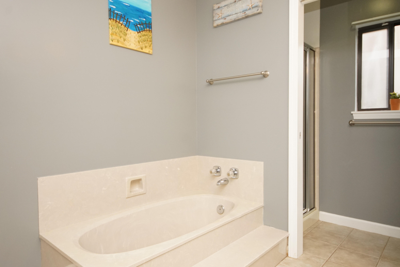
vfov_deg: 53.1
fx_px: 267
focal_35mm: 24
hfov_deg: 73.7
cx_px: 200
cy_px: 134
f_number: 5
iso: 1600
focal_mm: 16
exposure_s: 1/160
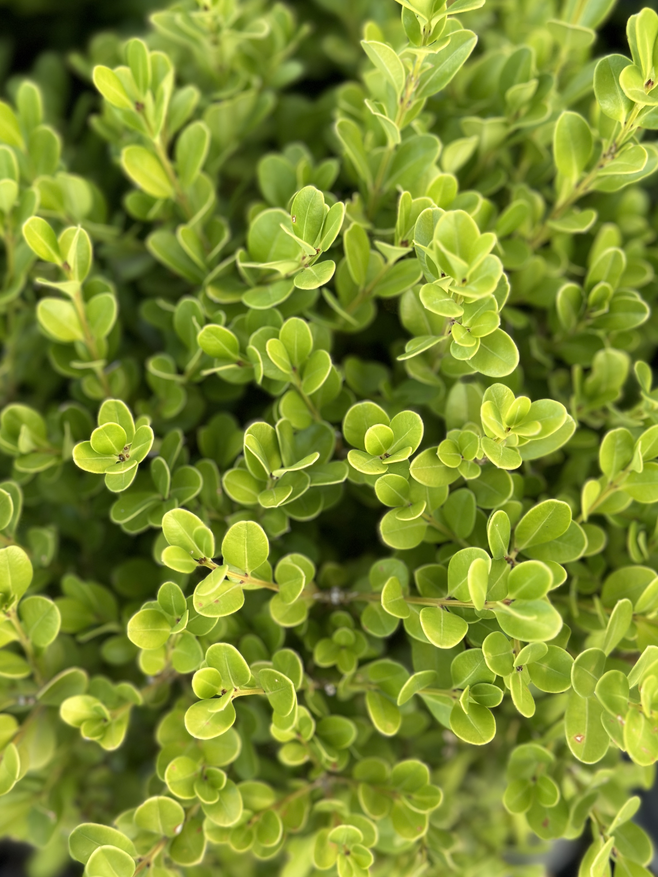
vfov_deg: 38.9
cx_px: 325
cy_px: 430
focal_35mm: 49
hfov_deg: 29.7
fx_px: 1242
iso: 80
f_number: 1.78
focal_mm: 6.86
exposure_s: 1/151
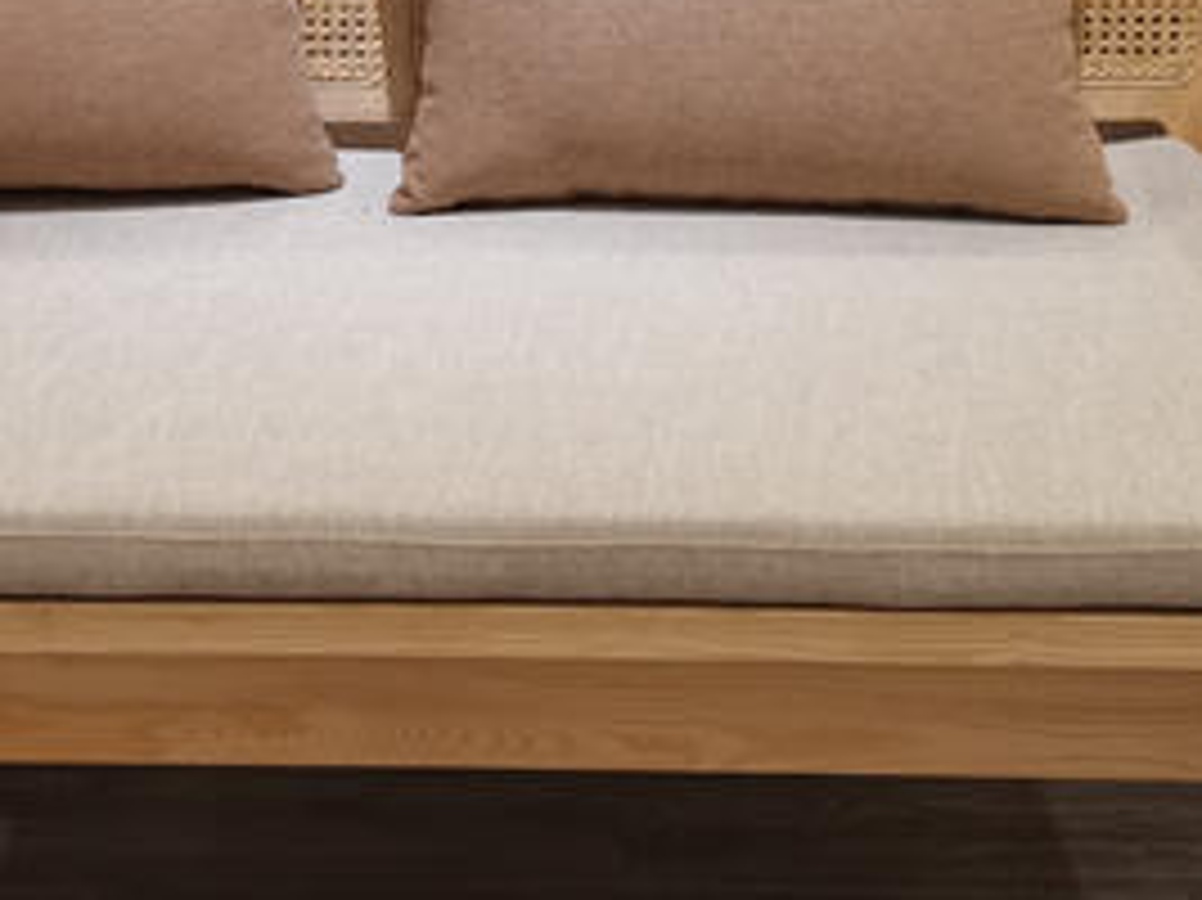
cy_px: -333
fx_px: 2707
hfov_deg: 24.9
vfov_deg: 17.5
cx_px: 360
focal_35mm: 78
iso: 160
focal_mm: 5.58
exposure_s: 1/50
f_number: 1.8
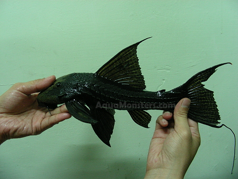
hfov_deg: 49.0
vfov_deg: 37.7
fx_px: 261
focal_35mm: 38
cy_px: 90
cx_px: 119
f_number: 3.5
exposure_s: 1/8
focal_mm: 6.3
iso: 247
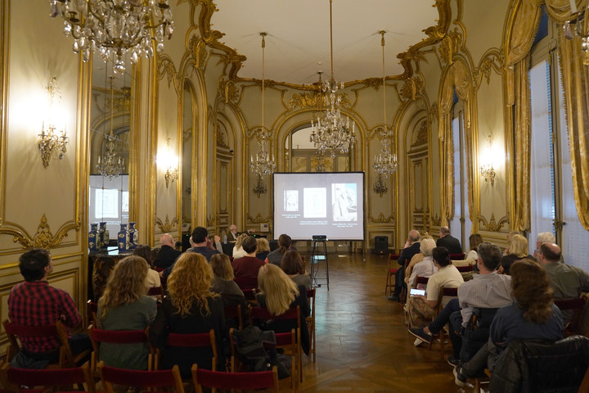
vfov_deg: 53.1
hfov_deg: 73.7
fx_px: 393
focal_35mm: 24
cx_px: 294
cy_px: 196
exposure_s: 1/100
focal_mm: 24
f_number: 2.8
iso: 3200
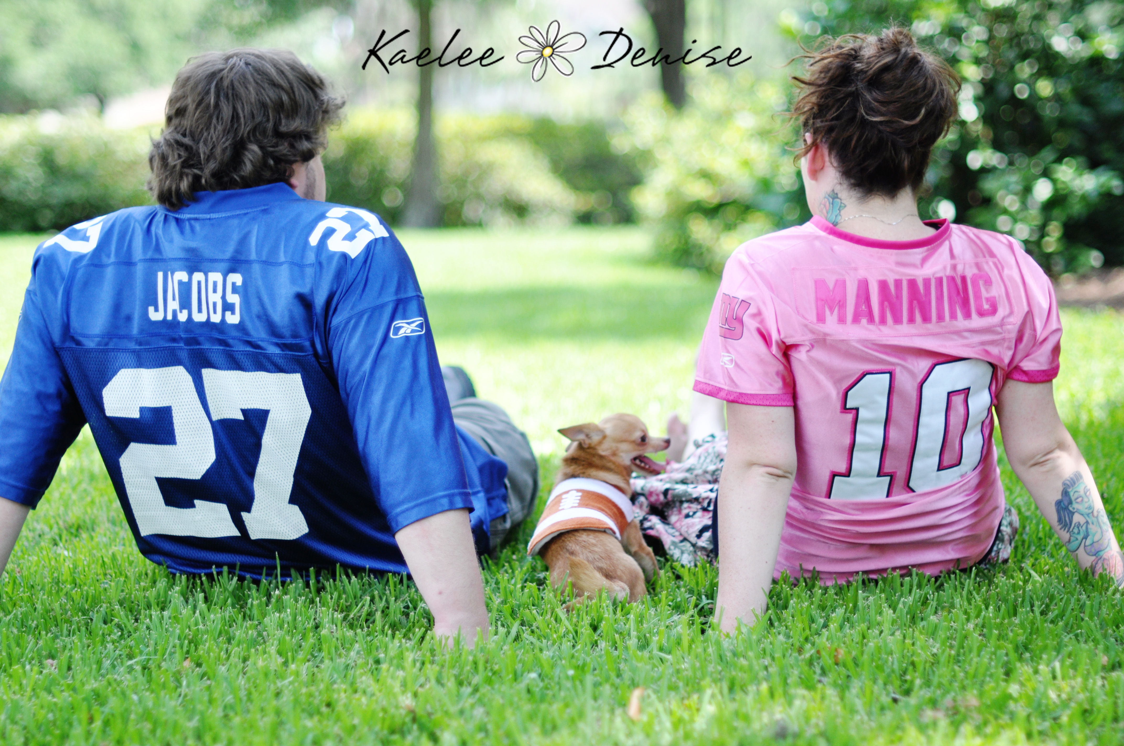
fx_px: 2339
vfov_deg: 18.1
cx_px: 562
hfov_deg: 27.0
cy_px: 373
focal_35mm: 75
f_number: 1.4
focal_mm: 50
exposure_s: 1/3200
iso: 320
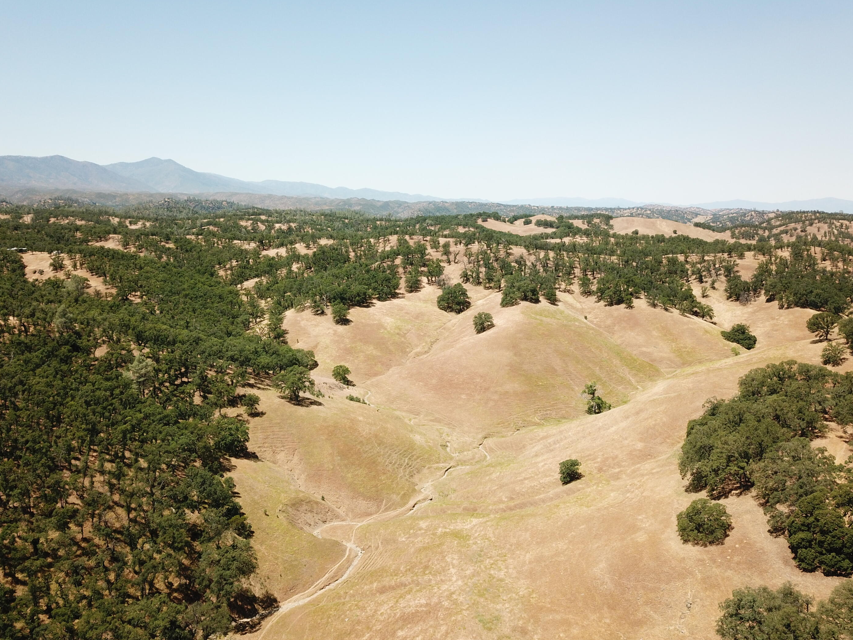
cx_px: 427
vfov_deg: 49.7
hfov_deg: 63.4
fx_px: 690
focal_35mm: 28
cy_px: 339
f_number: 2.2
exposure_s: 1/876
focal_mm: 4.73
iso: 100
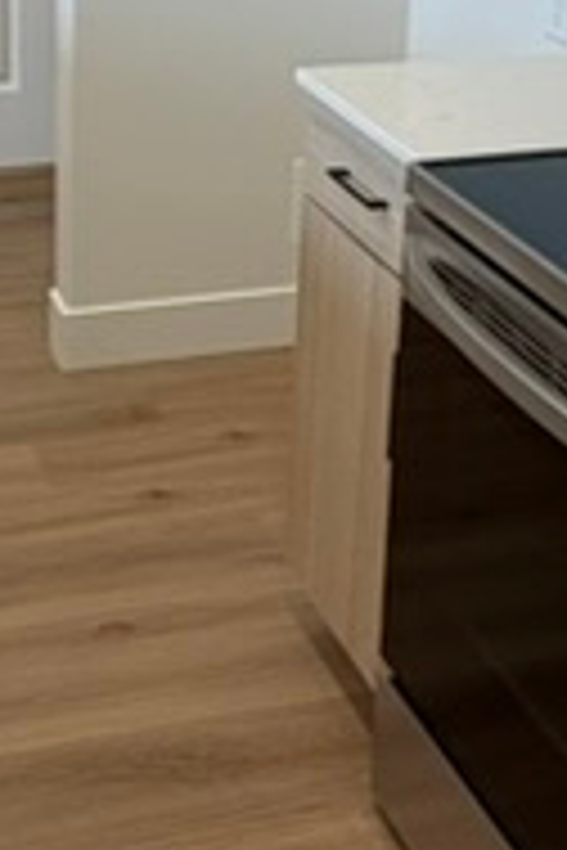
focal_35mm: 79
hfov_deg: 17.3
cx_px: 243
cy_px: 229
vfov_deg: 25.4
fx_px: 1866
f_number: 2.2
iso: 160
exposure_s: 1/120
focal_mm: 2.22
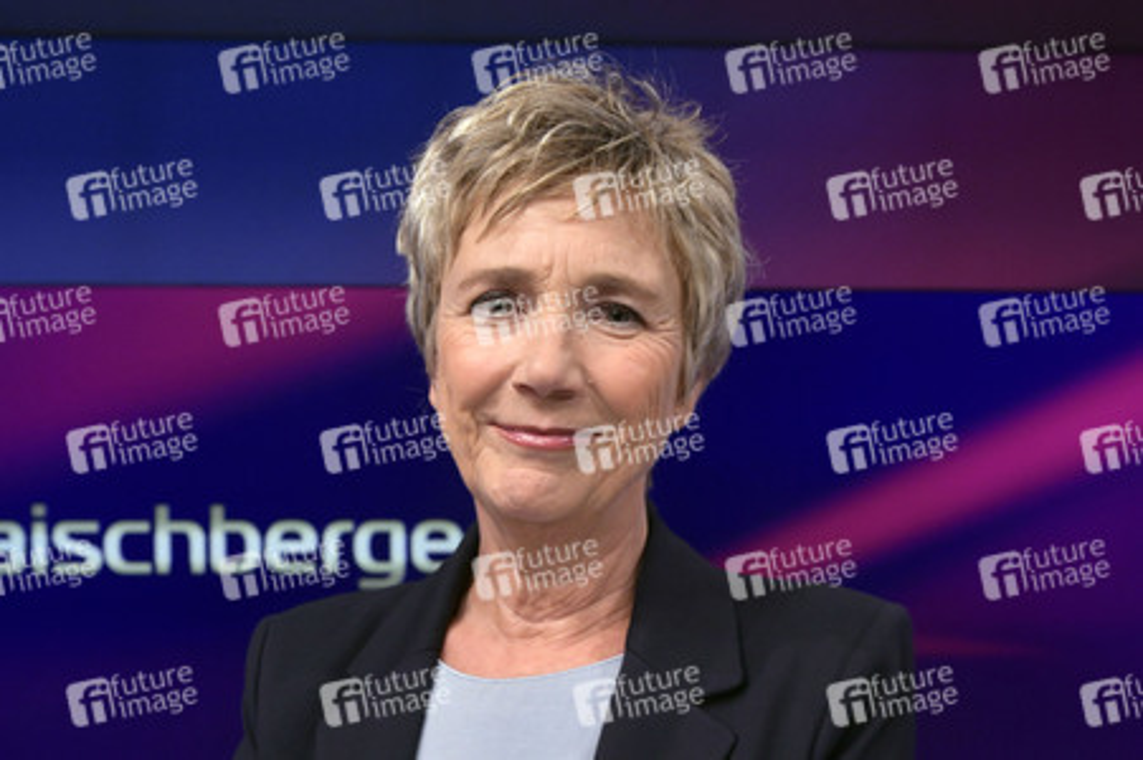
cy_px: 380
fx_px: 1269
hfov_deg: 48.5
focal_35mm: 40
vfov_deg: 33.4
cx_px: 572
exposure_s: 1/200
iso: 1600
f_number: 6.3
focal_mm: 40
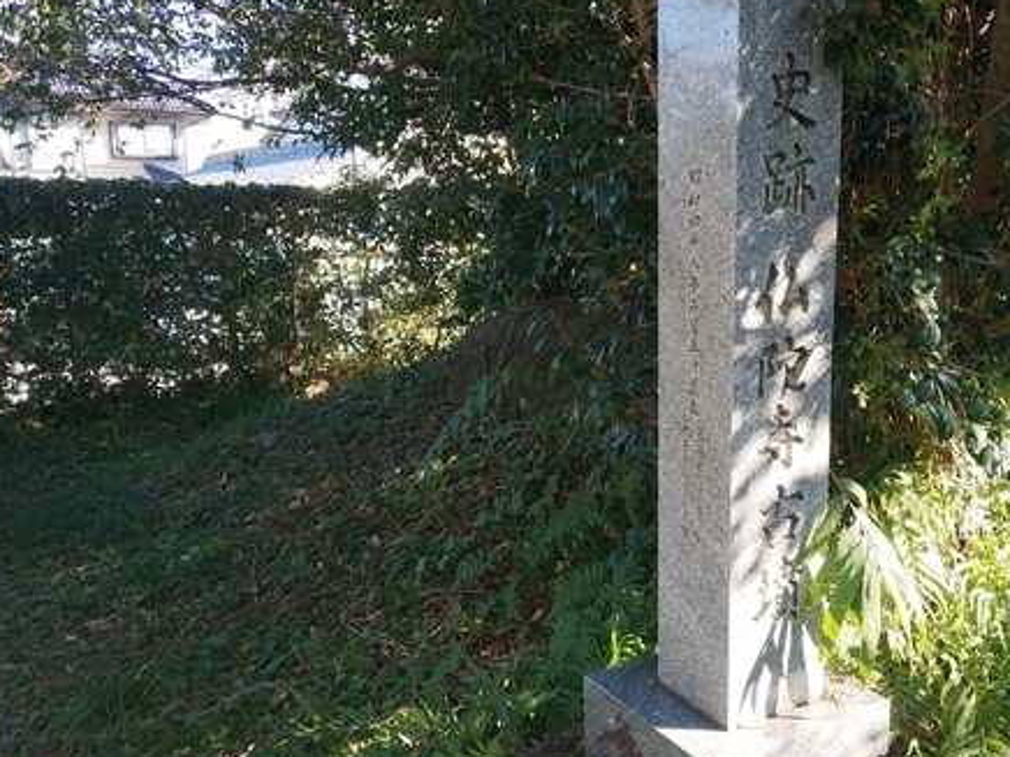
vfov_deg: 32.9
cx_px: 672
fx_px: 1284
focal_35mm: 44
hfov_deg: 42.4
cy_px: 382
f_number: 2
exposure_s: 1/181
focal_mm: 4.5
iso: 160
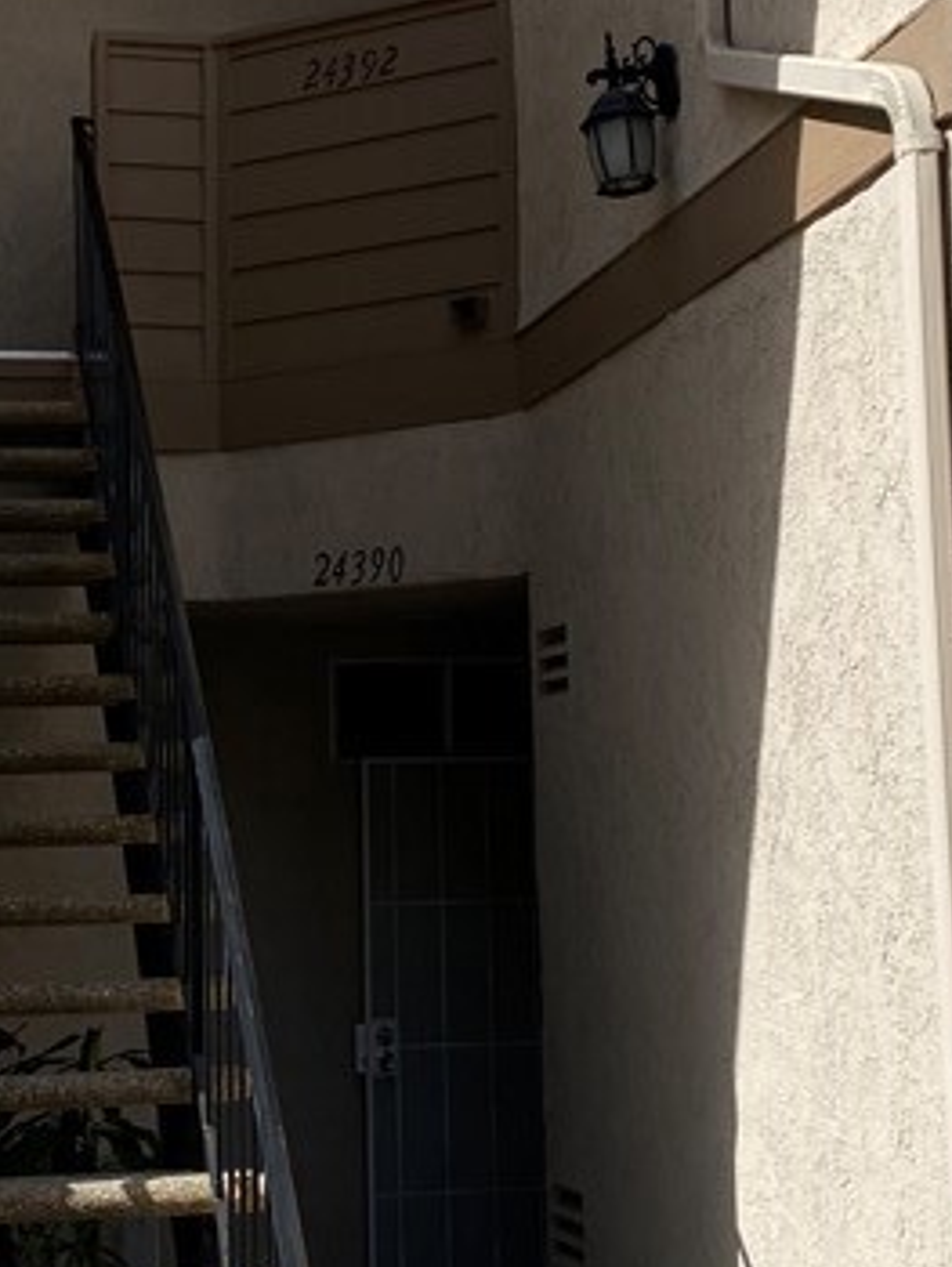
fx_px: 2783
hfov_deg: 19.4
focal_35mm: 76
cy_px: 561
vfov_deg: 25.6
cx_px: 427
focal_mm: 4.25
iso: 32
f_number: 1.8
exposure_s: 1/4115
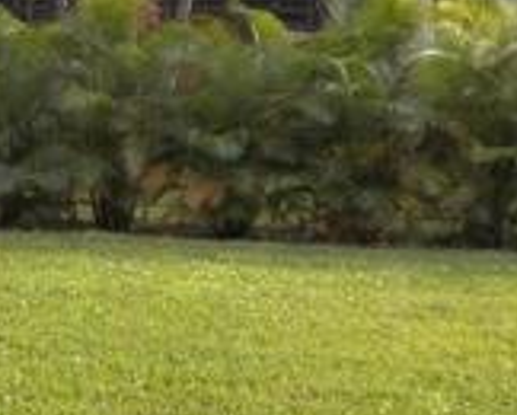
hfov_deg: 15.4
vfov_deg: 14.3
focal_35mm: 108
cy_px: 249
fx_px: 1655
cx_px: -399
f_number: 4
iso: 125
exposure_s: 1/640
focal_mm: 4.9
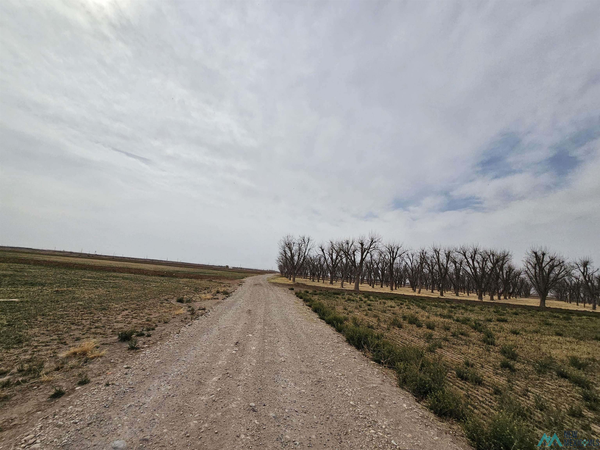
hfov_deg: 106.2
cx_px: 300
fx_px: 225
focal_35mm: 13
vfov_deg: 89.9
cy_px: 225
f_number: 2.2
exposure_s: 1/7518
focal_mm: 2.2
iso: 50
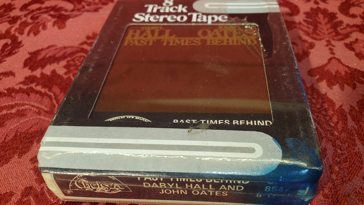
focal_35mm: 29
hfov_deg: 66.1
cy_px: 125
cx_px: 185
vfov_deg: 40.0
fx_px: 280
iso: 160
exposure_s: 1/120
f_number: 2.4
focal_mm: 4.3
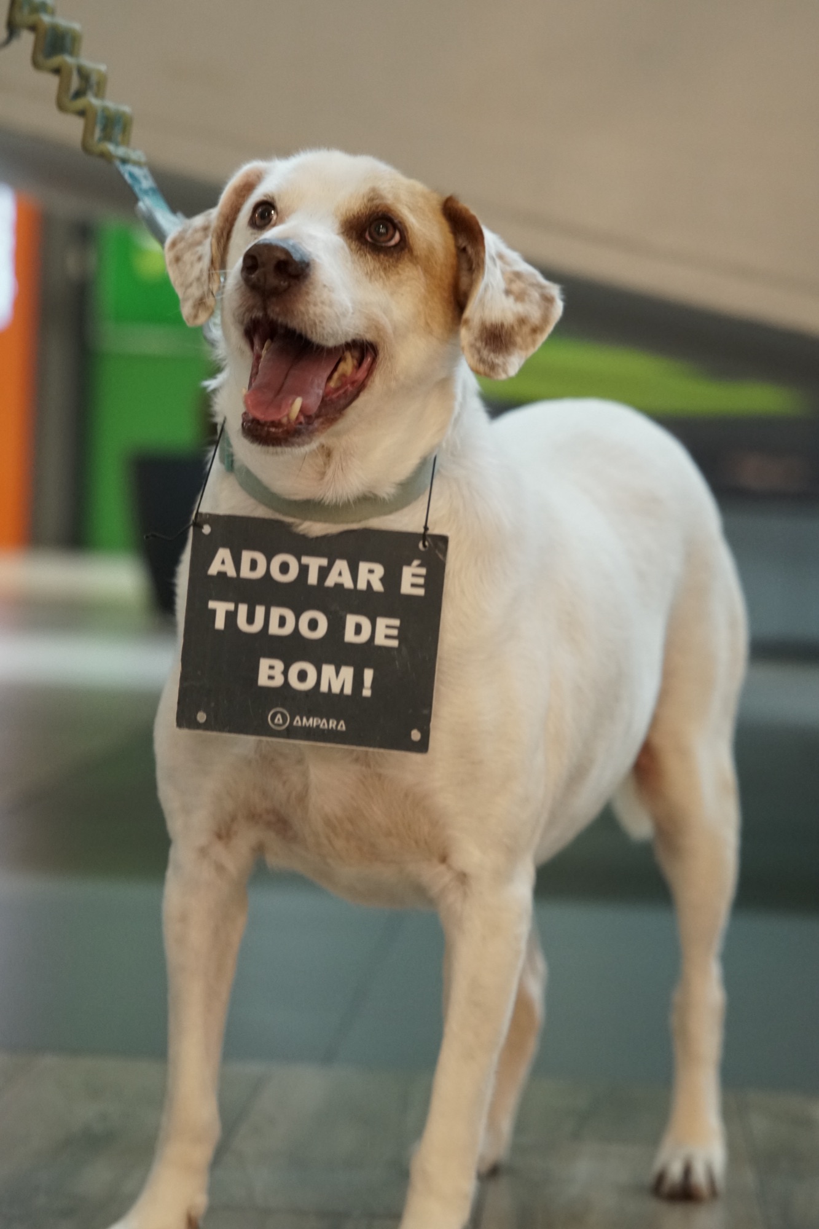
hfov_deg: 13.0
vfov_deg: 19.5
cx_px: 410
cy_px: 614
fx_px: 3583
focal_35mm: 105
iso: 2000
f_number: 2.8
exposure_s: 1/125
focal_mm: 70
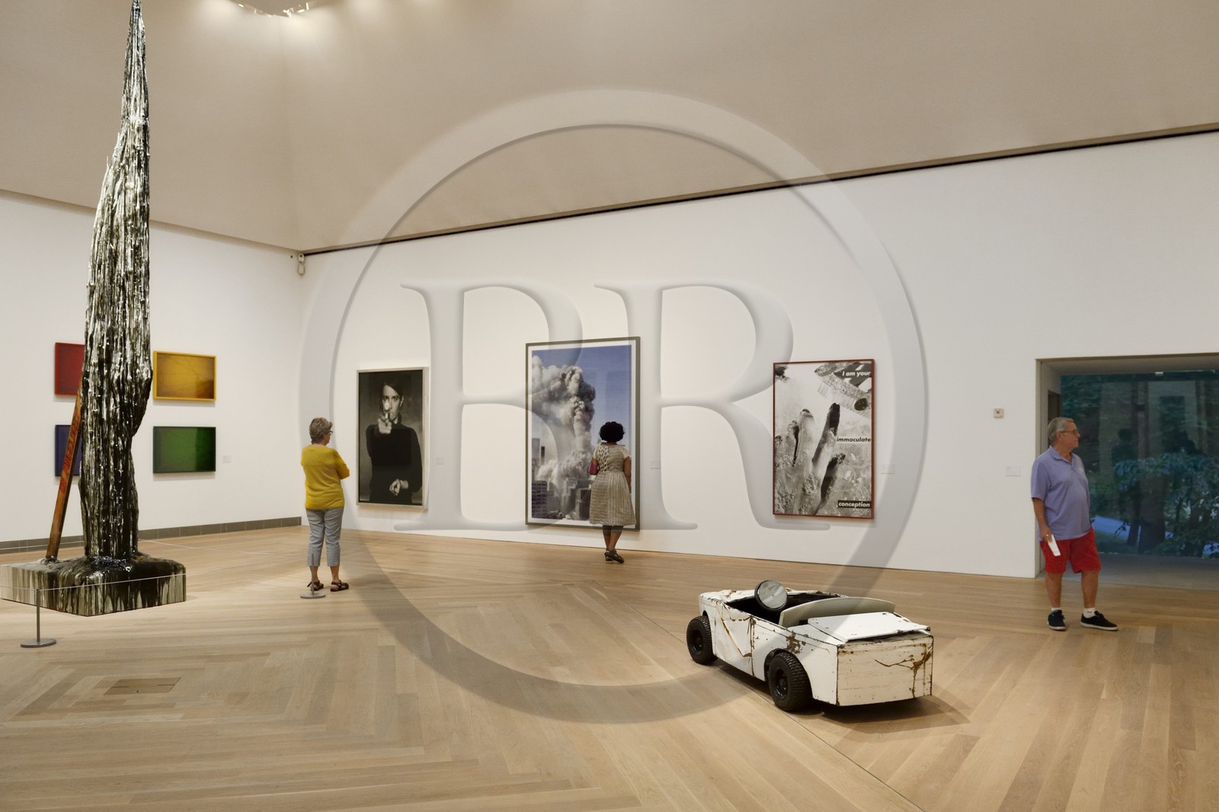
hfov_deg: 73.8
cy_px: 406
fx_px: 812
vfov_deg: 53.1
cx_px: 610
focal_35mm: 24
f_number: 4.5
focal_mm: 24
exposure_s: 1/80
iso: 1600
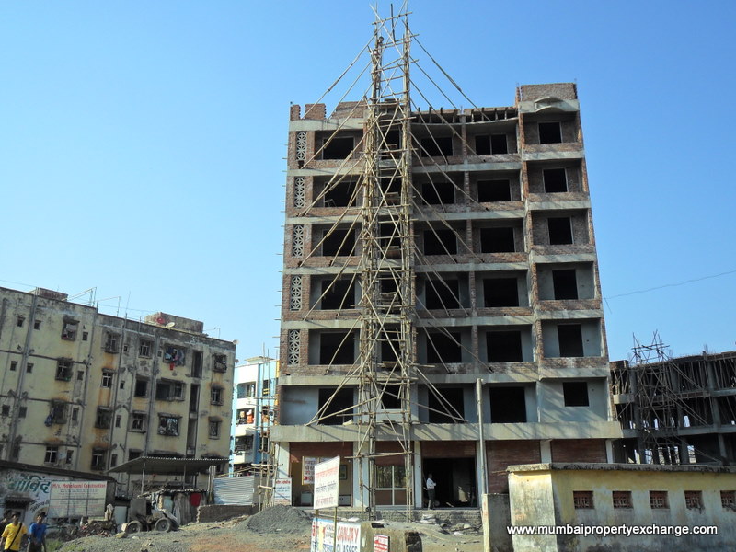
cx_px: 368
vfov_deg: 44.2
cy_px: 276
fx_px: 680
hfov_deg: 56.8
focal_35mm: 32
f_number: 3.7
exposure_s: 1/750
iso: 100
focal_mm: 5.7
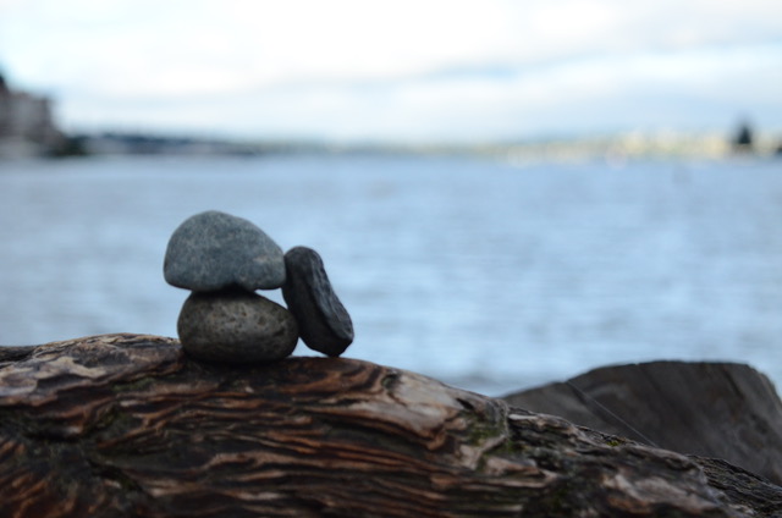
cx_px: 391
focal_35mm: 82
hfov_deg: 24.7
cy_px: 259
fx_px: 1789
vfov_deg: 16.5
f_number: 5.6
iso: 1600
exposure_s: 1/1600
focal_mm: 55
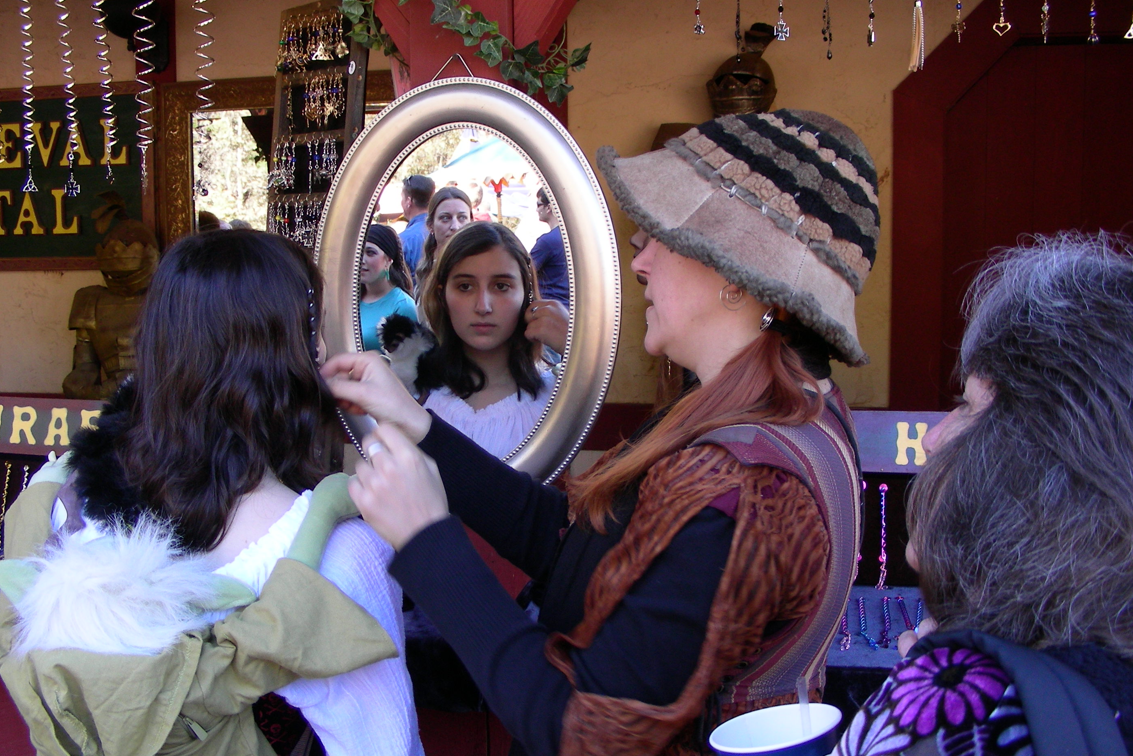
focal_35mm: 40
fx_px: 1259
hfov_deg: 48.5
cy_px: 368
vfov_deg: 33.4
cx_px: 565
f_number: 3.5
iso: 50
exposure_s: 1/44.5
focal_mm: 6.3
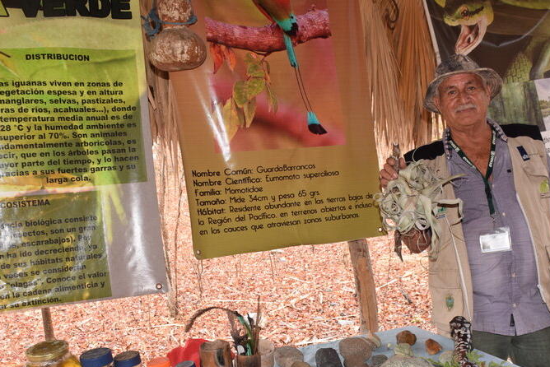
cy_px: 251
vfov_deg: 34.7
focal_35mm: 38
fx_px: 581
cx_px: 288
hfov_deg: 50.7
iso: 500
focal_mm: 18
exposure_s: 1/125
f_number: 5.6
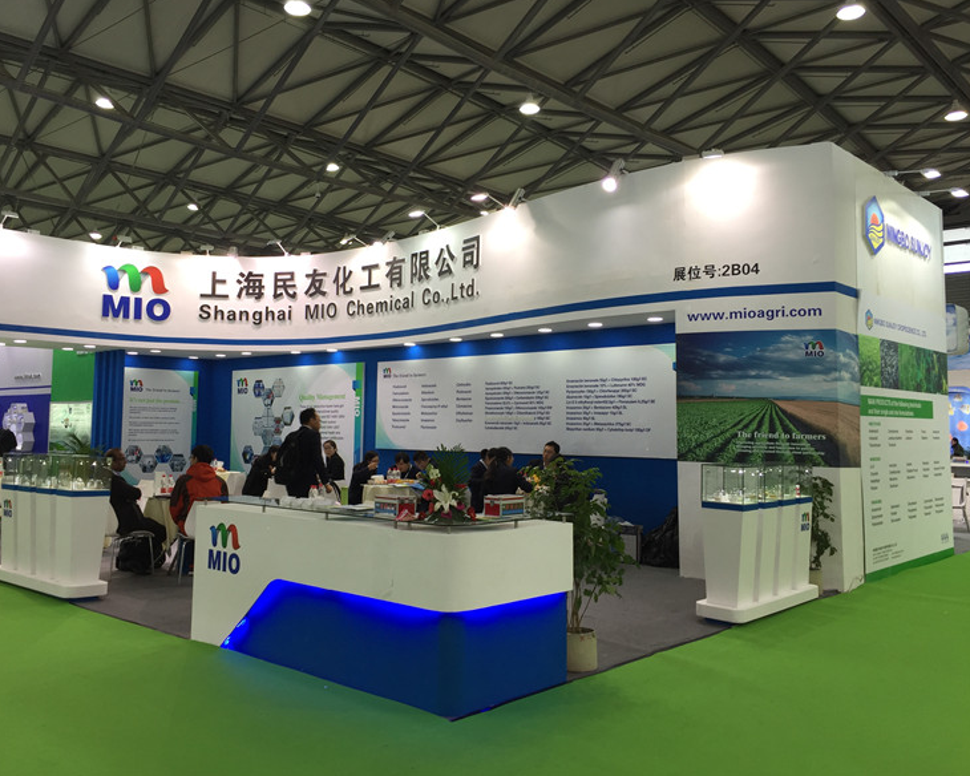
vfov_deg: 47.1
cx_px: 441
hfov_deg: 57.1
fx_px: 890
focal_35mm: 31
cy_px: 381
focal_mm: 4.15
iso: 32
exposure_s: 1/50
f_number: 2.2
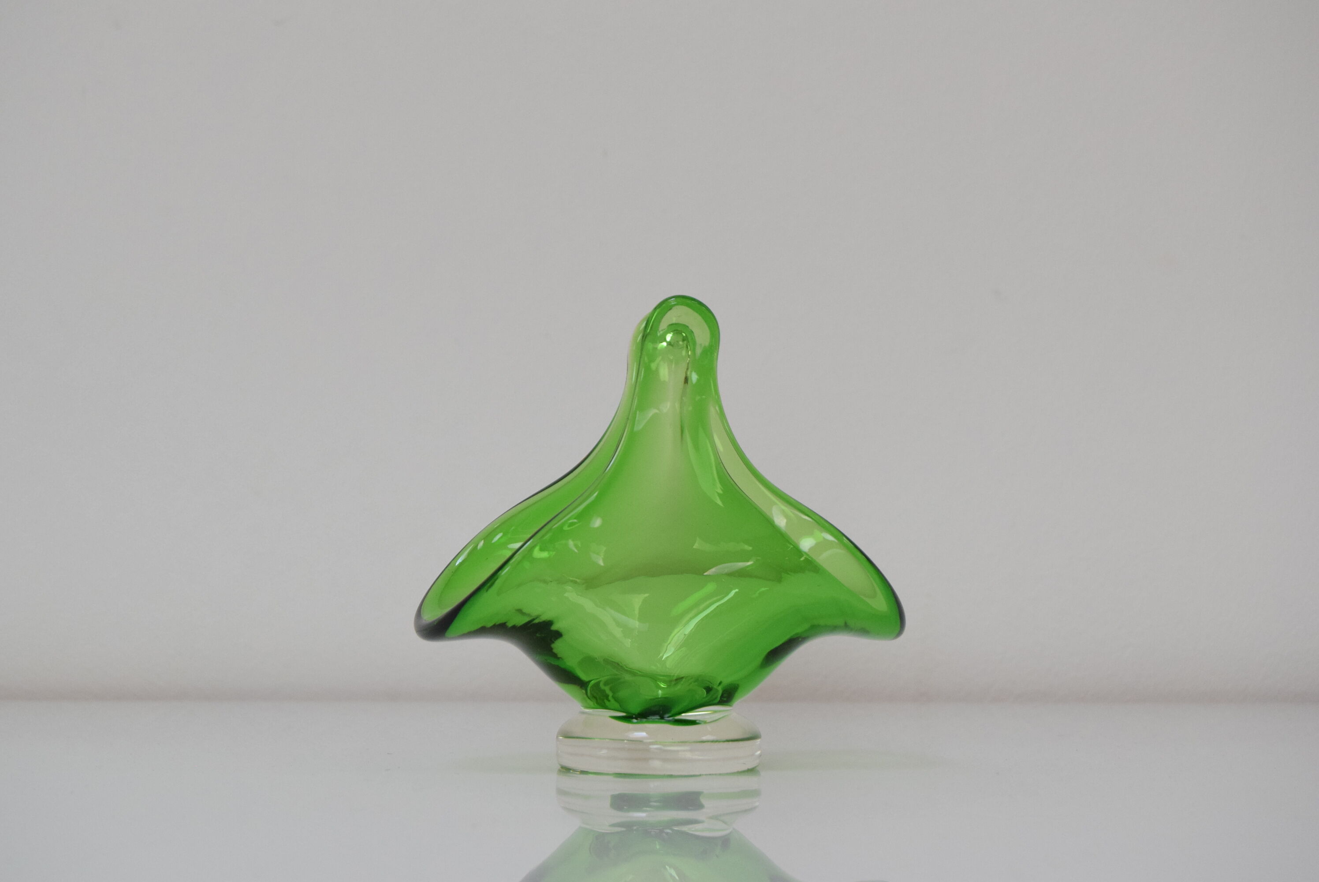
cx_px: 660
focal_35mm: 82
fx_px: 3025
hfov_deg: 24.6
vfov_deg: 16.6
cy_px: 441
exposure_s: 1/250
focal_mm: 55
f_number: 8
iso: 1600
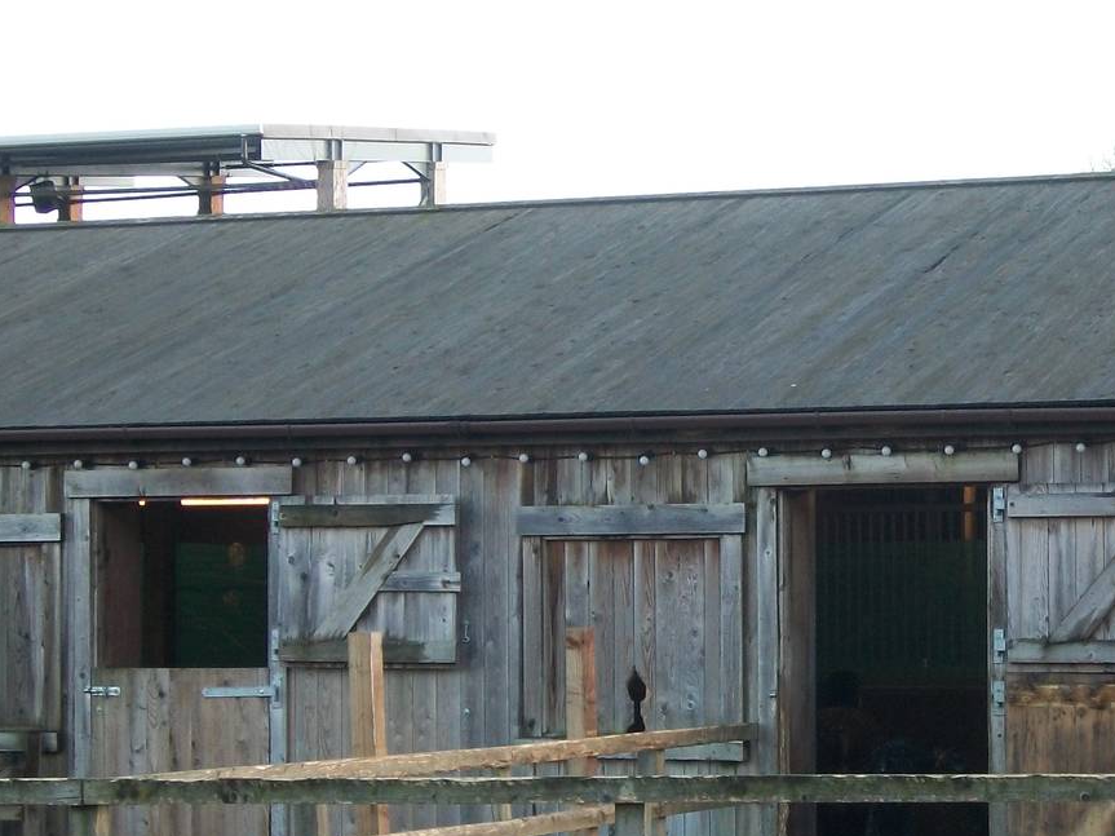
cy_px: 470
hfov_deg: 17.1
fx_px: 3704
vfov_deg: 12.9
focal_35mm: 115
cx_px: 780
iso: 80
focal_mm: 11
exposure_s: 1/60
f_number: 4.1
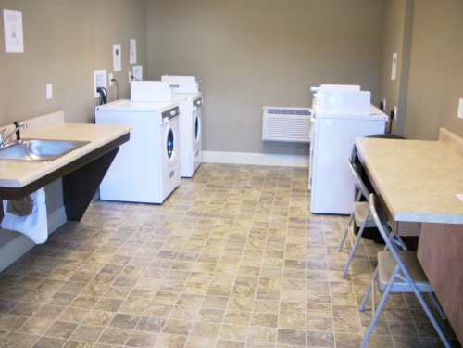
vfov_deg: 40.7
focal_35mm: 35
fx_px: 468
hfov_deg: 52.6
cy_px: 174
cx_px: 232
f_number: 3.1
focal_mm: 6.3
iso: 141
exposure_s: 1/30
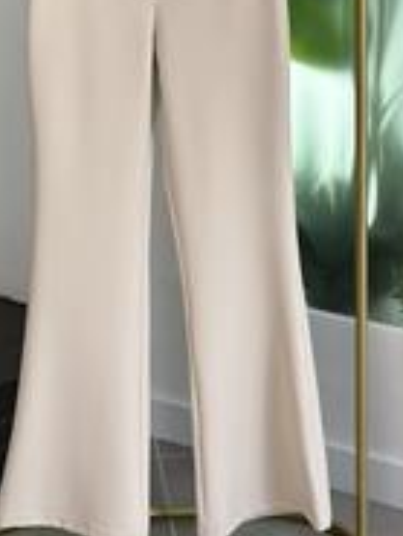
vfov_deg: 18.0
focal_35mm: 107
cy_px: 25
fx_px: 1659
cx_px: 165
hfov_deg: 13.8
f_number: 1.78
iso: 80
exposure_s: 1/463
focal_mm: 6.86
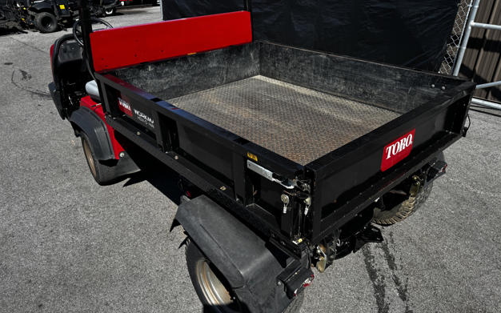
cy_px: 153
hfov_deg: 70.4
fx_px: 355
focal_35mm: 26
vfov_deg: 47.6
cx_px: 249
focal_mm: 6.76
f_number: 1.78
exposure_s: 1/2174
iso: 80
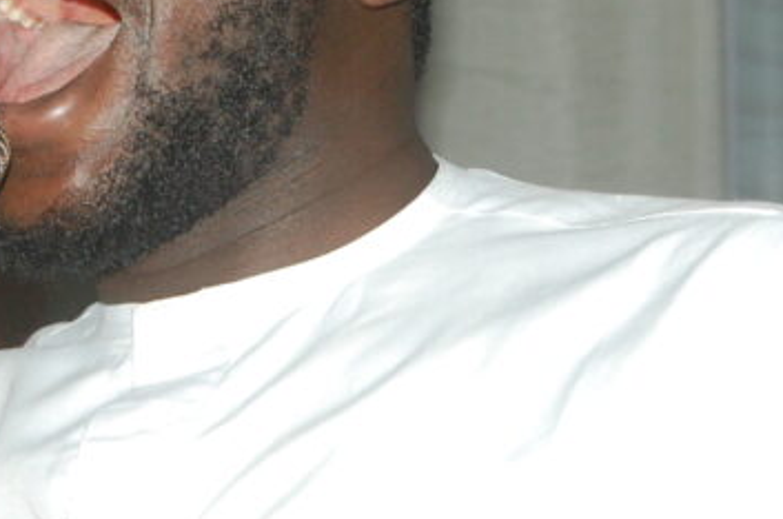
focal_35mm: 174
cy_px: 221
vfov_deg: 7.9
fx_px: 3778
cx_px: 255
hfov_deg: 11.8
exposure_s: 1/60
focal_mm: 40
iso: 800
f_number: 5
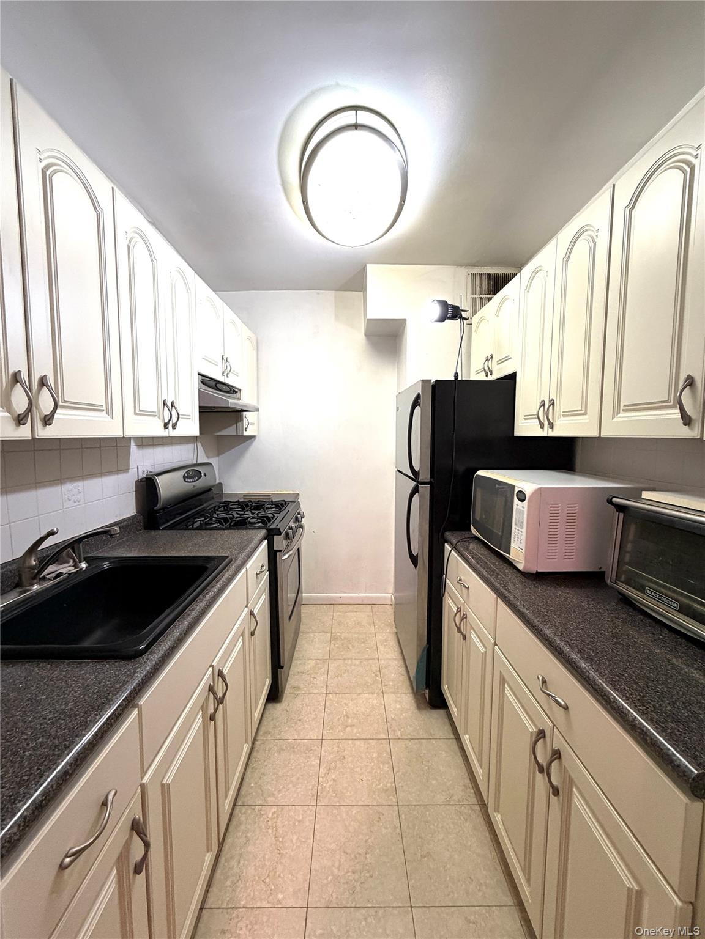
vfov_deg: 102.1
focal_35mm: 14
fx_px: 380
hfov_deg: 85.7
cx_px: 352
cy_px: 470
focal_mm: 2.22
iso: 320
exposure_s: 1/60
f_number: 2.2
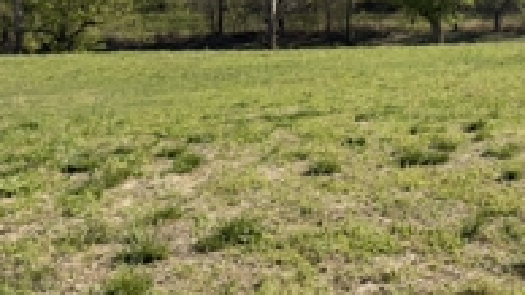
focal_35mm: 54
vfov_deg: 20.8
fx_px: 752
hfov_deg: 35.3
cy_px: -51
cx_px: 511
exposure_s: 1/4167
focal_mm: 6.76
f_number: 1.78
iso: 80
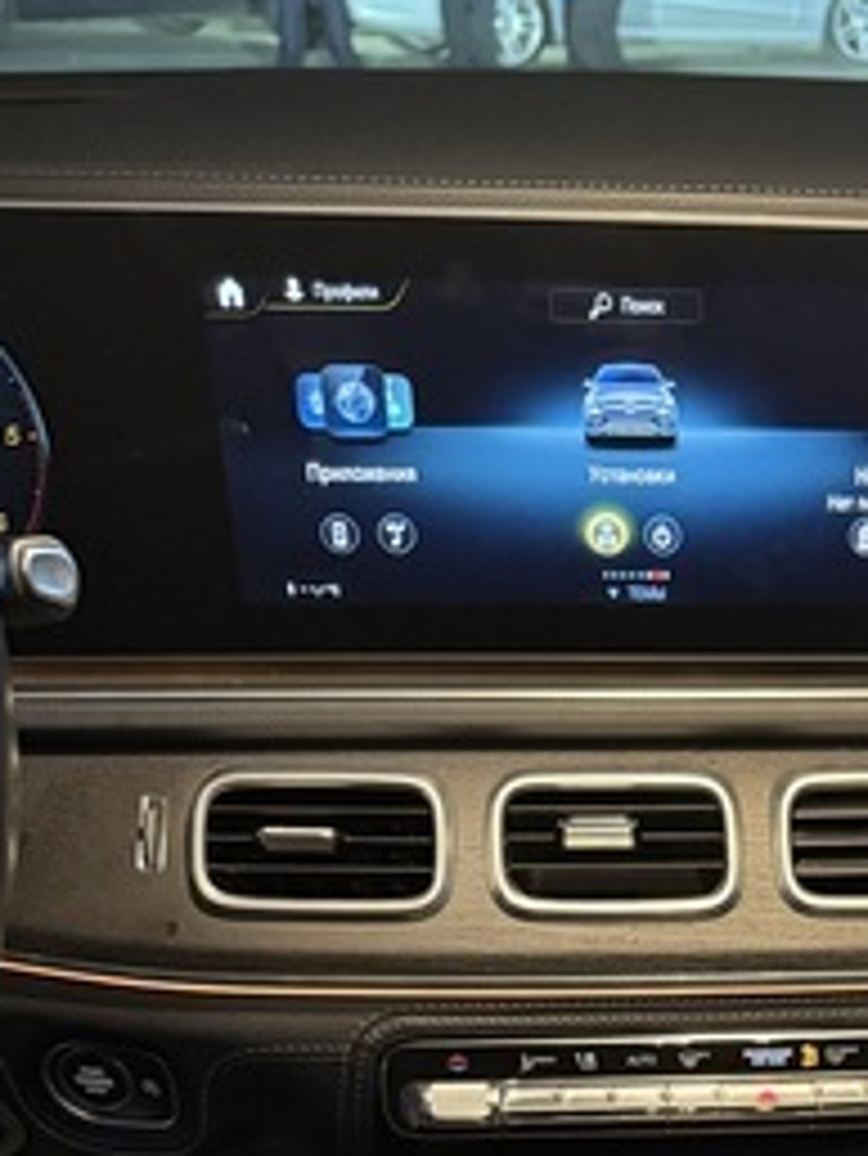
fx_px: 1871
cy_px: 1309
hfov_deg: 24.9
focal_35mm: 56
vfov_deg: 30.3
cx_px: 872
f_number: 1.78
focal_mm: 6.76
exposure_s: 1/33
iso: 800
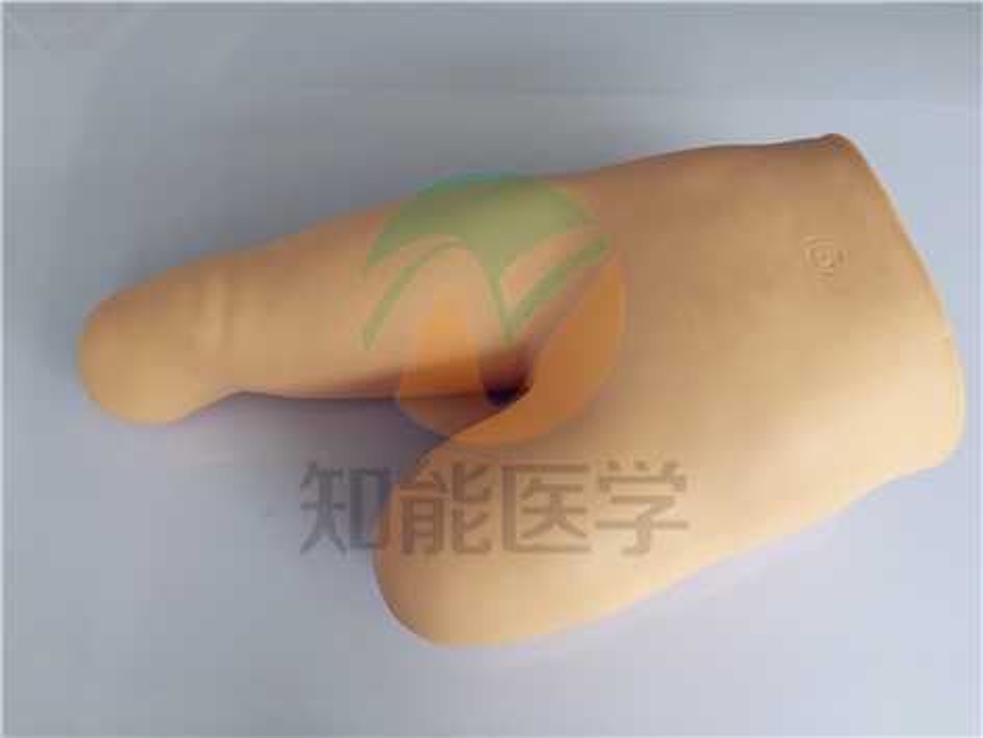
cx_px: 492
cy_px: 369
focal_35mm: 29
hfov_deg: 61.7
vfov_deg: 48.2
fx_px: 824
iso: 32
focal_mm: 4.15
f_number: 2.2
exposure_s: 1/50
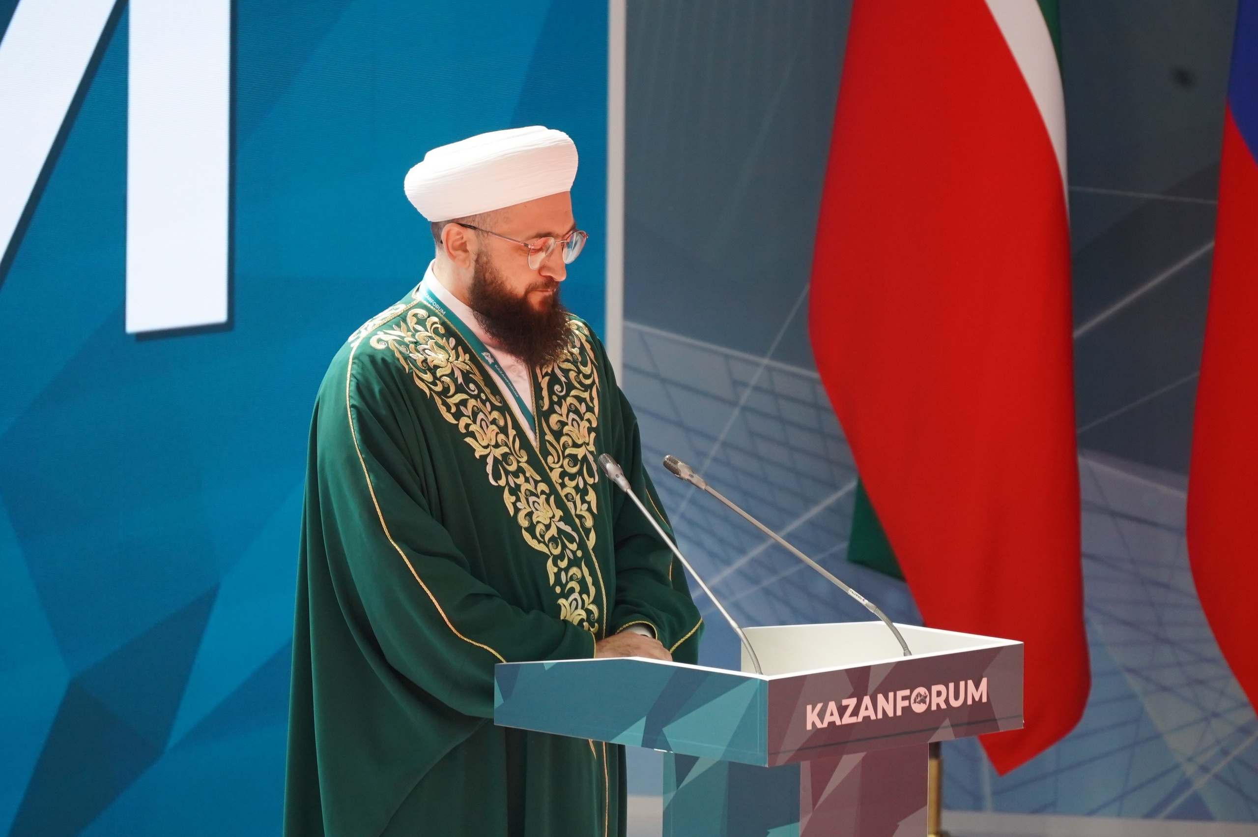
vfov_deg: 3.0
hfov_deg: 4.6
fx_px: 15711
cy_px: 418
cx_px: 629
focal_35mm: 450
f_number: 6.3
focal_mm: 300
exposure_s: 1/250
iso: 1600
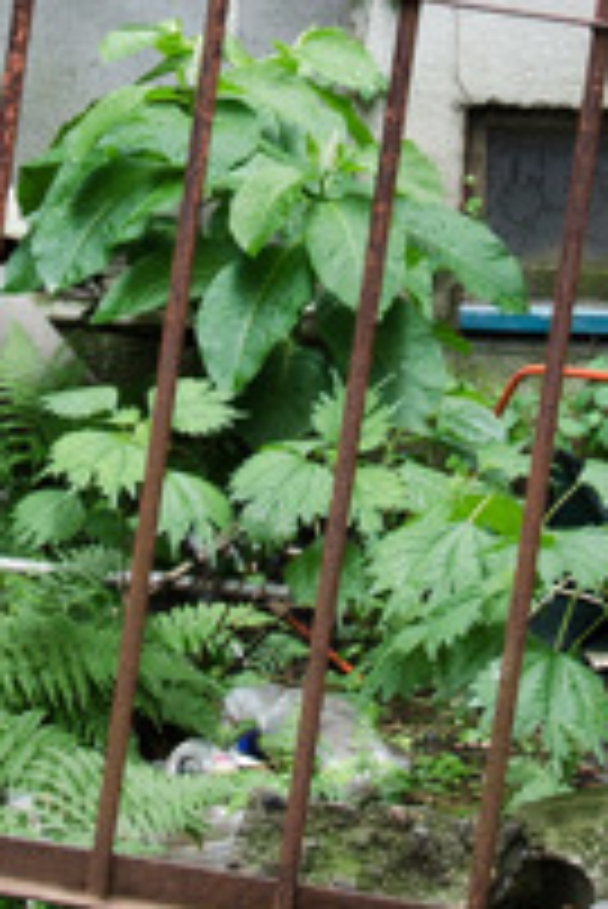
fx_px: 5361
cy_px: -40
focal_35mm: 212
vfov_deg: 9.6
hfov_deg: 6.5
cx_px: 144
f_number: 5.6
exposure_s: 1/30
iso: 320
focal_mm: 28
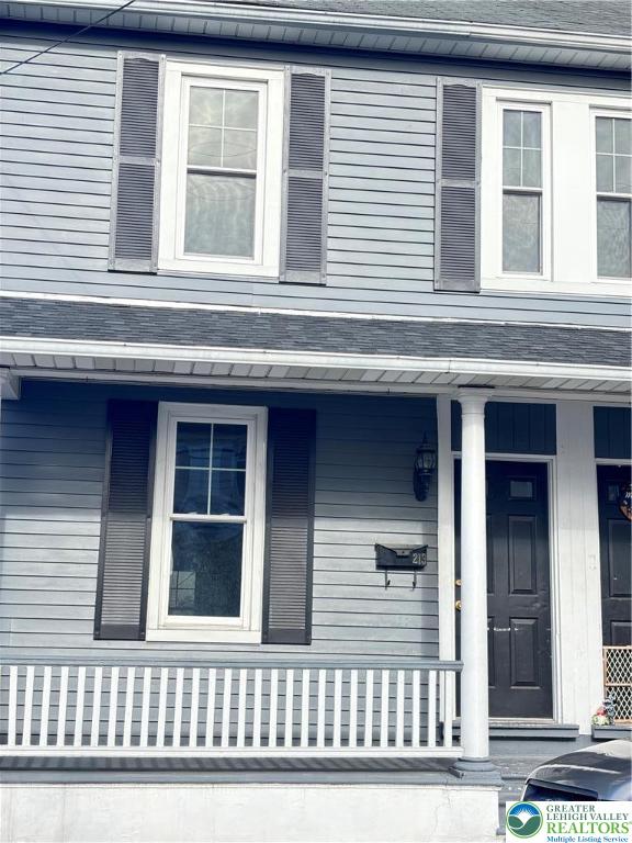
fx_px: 1266
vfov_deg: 36.8
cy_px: 422
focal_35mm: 52
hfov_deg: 28.0
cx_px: 316
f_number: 1.6
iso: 32
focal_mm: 5.96
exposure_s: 1/282
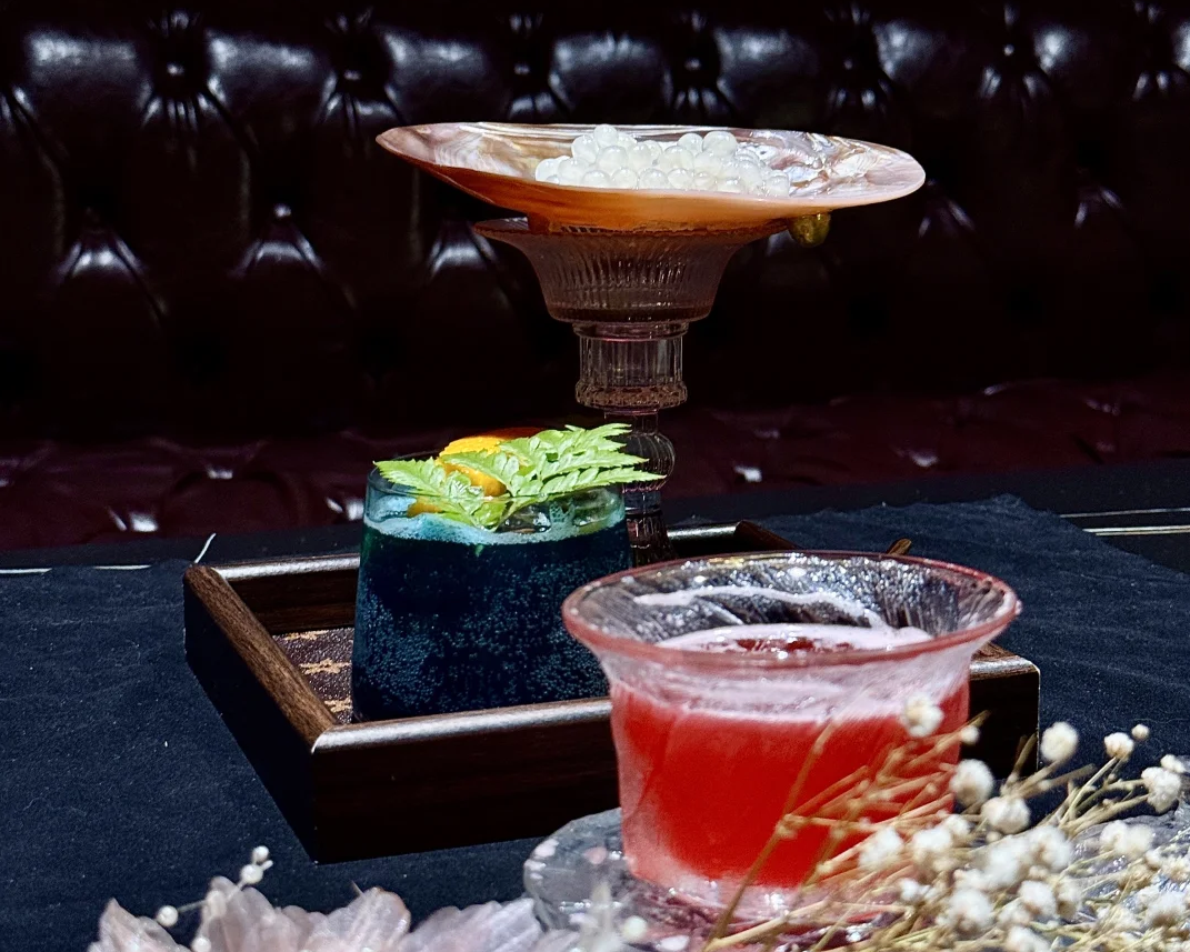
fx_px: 2219
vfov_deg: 24.2
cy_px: 559
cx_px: 598
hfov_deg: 30.0
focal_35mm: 63
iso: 200
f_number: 1.78
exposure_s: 1/33
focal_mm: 6.76
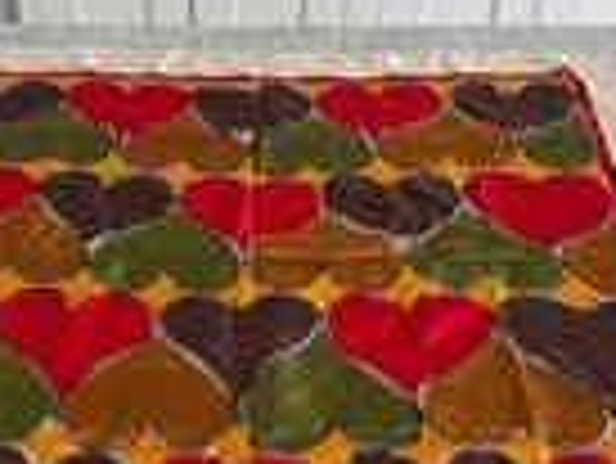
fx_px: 1069
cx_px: 218
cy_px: 268
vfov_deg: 24.4
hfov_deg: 32.0
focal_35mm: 60
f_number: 1.78
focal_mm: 6.76
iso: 64
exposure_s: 1/121
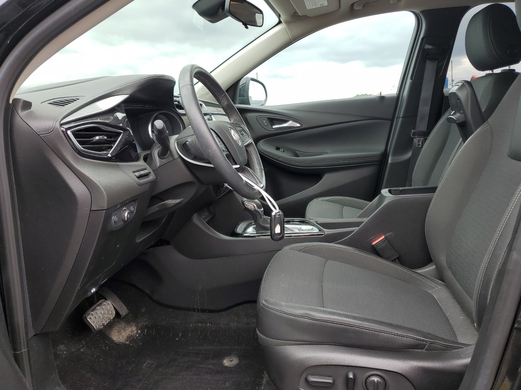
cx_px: 260
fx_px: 391
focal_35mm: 26
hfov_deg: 67.3
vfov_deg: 53.1
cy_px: 195
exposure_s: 1/400
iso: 50
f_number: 1.5
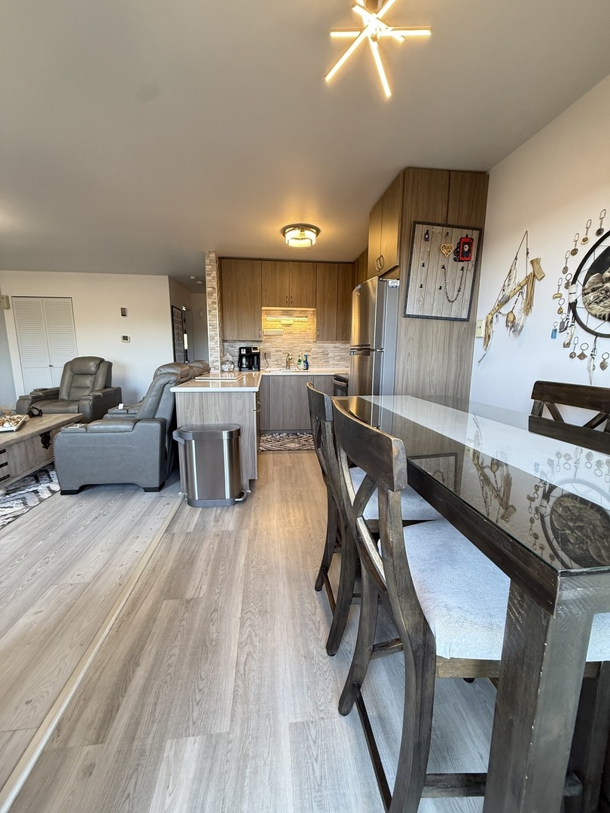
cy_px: 406
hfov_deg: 85.7
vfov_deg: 102.1
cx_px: 305
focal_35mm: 14
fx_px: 329
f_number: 2.2
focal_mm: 2.22
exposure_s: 1/120
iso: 320
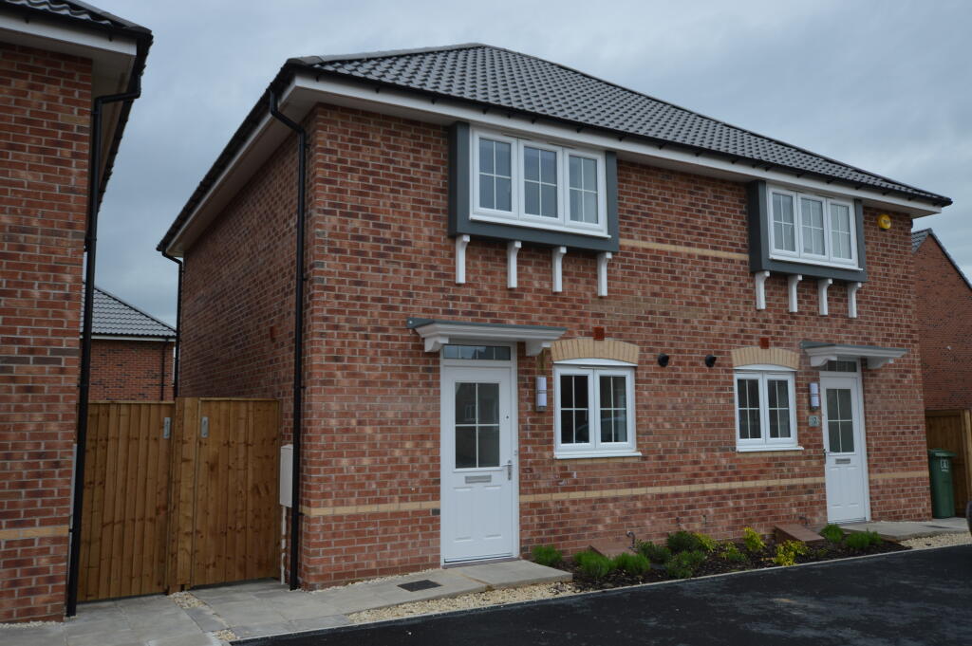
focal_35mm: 30
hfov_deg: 62.0
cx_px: 486
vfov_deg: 43.5
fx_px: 809
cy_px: 323
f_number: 5.6
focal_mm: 20
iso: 100
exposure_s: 1/125
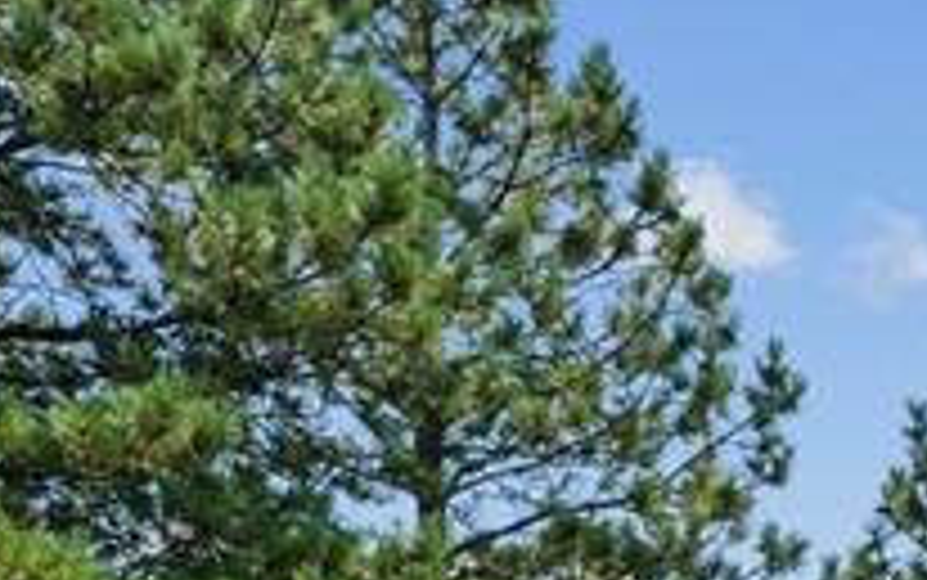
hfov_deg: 21.6
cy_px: 1093
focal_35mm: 84
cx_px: 1305
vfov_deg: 13.7
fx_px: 2111
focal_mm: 16.5
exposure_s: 1/60
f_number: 11
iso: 100
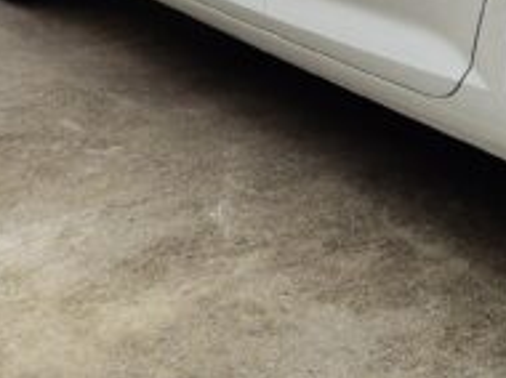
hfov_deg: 16.7
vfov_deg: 14.6
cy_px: -114
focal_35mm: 97
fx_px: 1416
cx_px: 916
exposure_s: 1/177
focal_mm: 7.01
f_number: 1.69
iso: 50
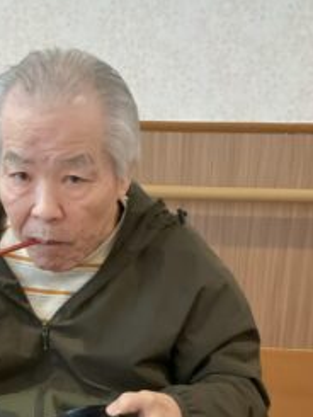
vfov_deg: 26.4
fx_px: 855
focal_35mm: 71
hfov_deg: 20.7
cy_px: 386
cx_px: 99
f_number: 1.8
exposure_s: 1/60
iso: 125
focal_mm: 3
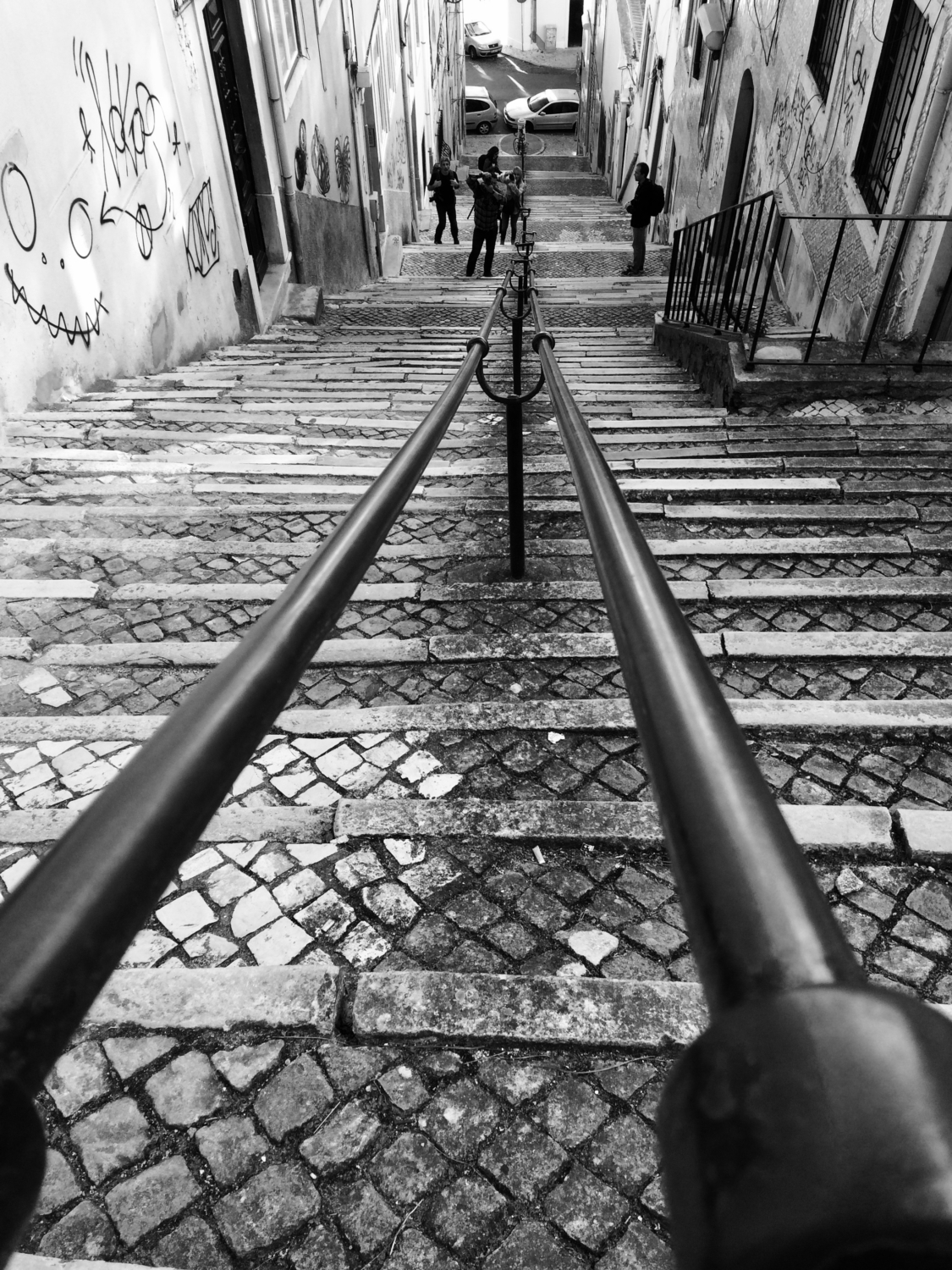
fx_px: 1063
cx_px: 476
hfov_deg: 48.2
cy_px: 635
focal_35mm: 29
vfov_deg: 61.7
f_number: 2.2
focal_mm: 4.15
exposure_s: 1/270
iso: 32
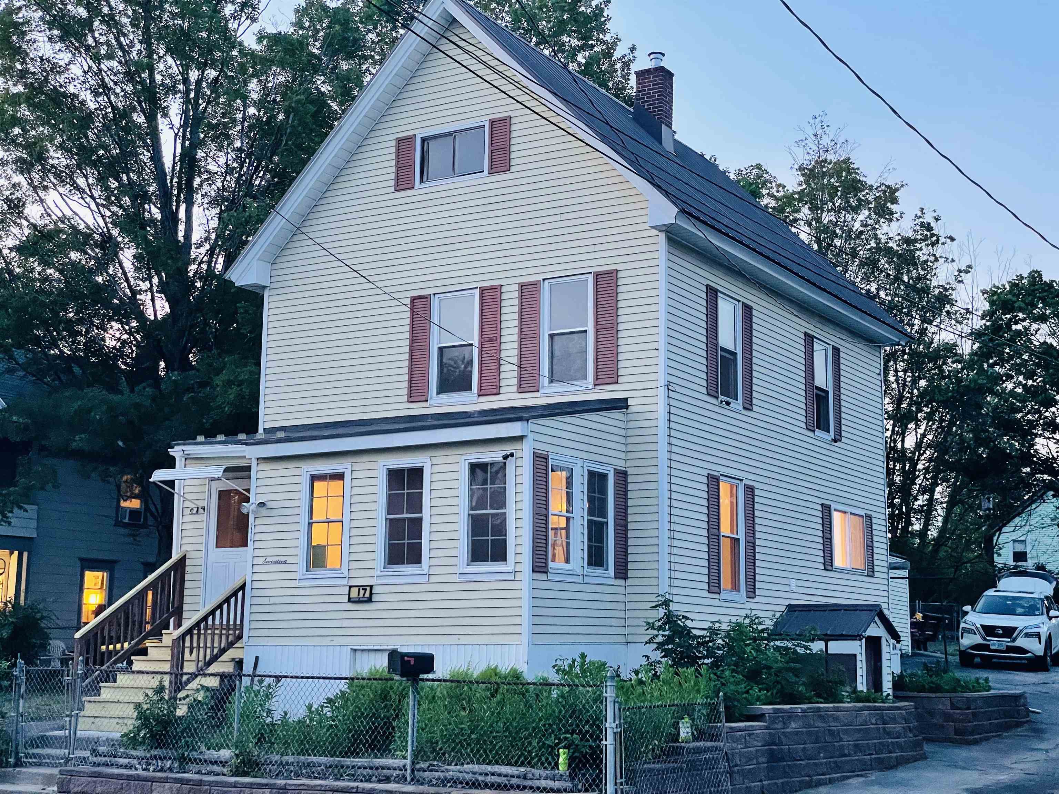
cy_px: 397
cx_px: 530
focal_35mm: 52
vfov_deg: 28.0
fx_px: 1591
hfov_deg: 36.8
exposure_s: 1/60
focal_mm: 6
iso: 640
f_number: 2
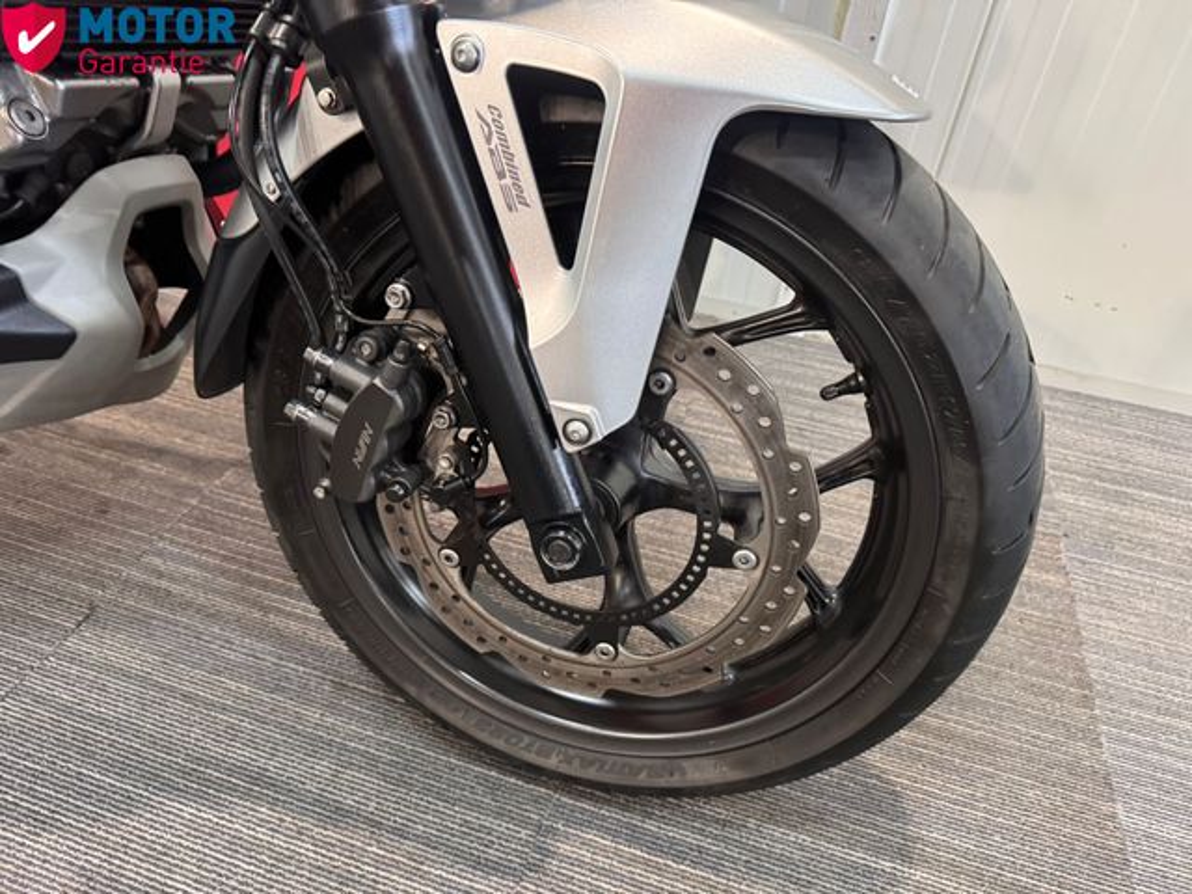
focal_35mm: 24
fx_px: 826
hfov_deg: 71.6
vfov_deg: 56.8
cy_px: 447
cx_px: 596
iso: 800
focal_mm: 6.76
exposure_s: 1/33
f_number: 1.78
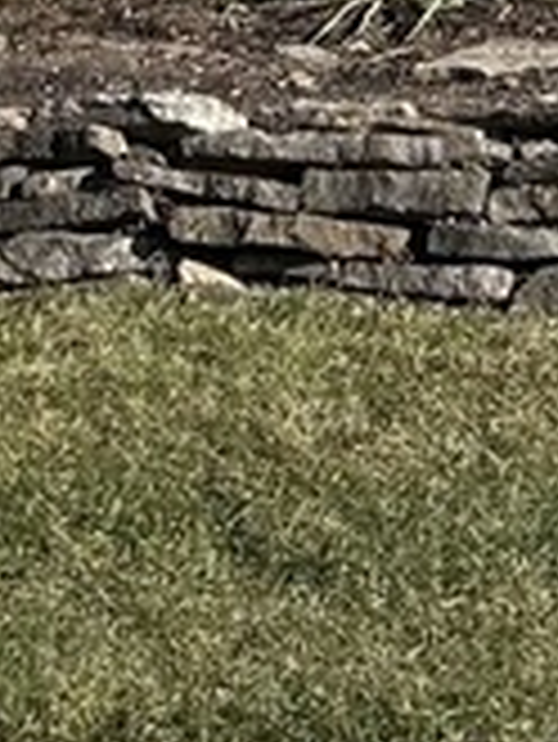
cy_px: -872
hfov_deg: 8.7
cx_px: 112
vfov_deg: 10.4
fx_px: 3649
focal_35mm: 170
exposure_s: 1/3356
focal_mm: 5.7
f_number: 1.5
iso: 50
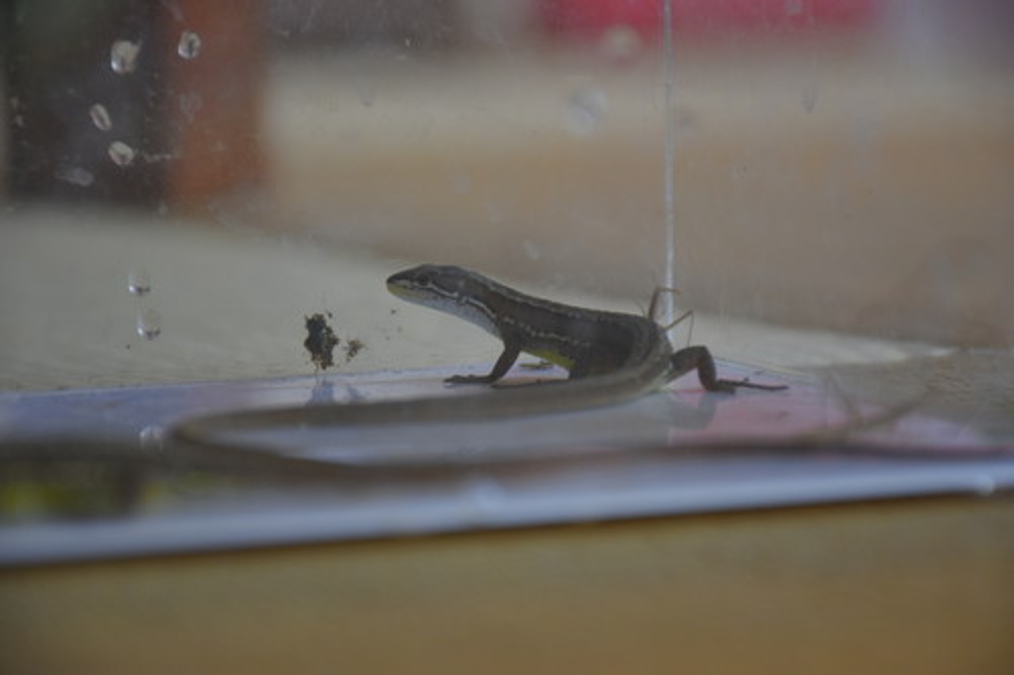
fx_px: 5913
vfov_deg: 6.5
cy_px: 338
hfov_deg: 9.8
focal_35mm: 210
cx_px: 507
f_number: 5.6
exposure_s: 1/250
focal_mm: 140
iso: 500
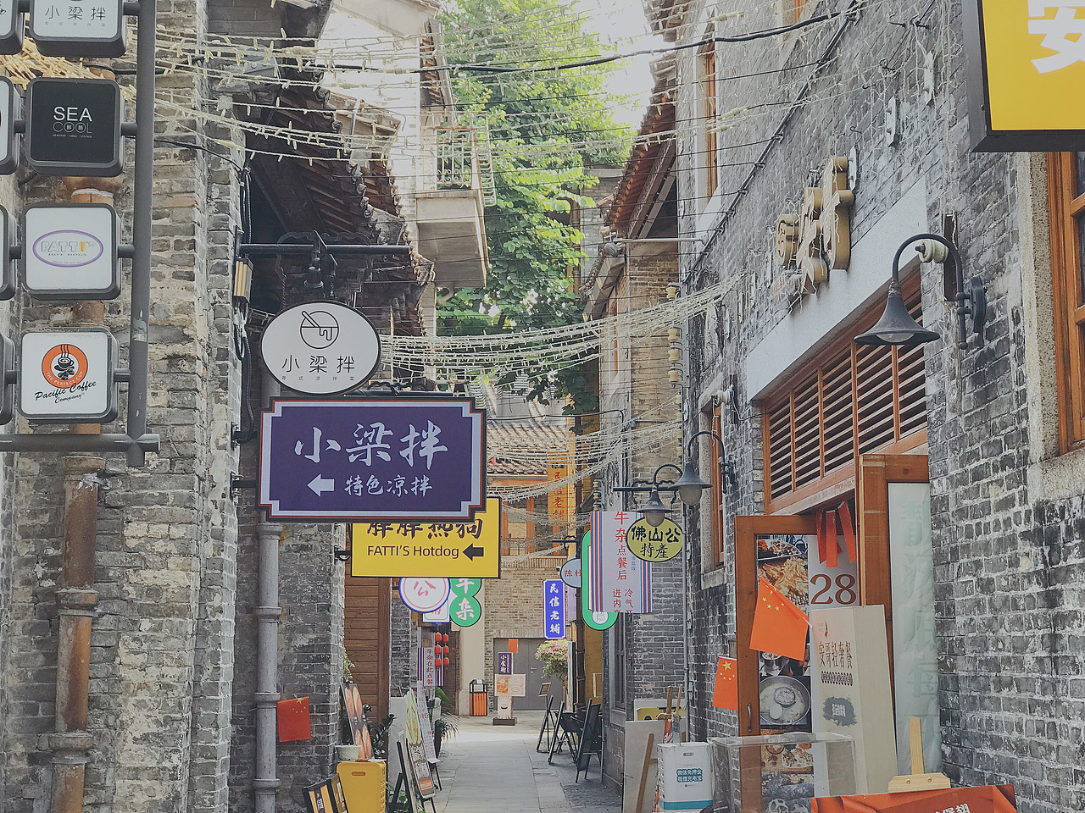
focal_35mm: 57
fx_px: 1787
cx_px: 542
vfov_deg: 25.7
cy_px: 406
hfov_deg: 33.8
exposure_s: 1/116
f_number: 2.8
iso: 20
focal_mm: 6.6
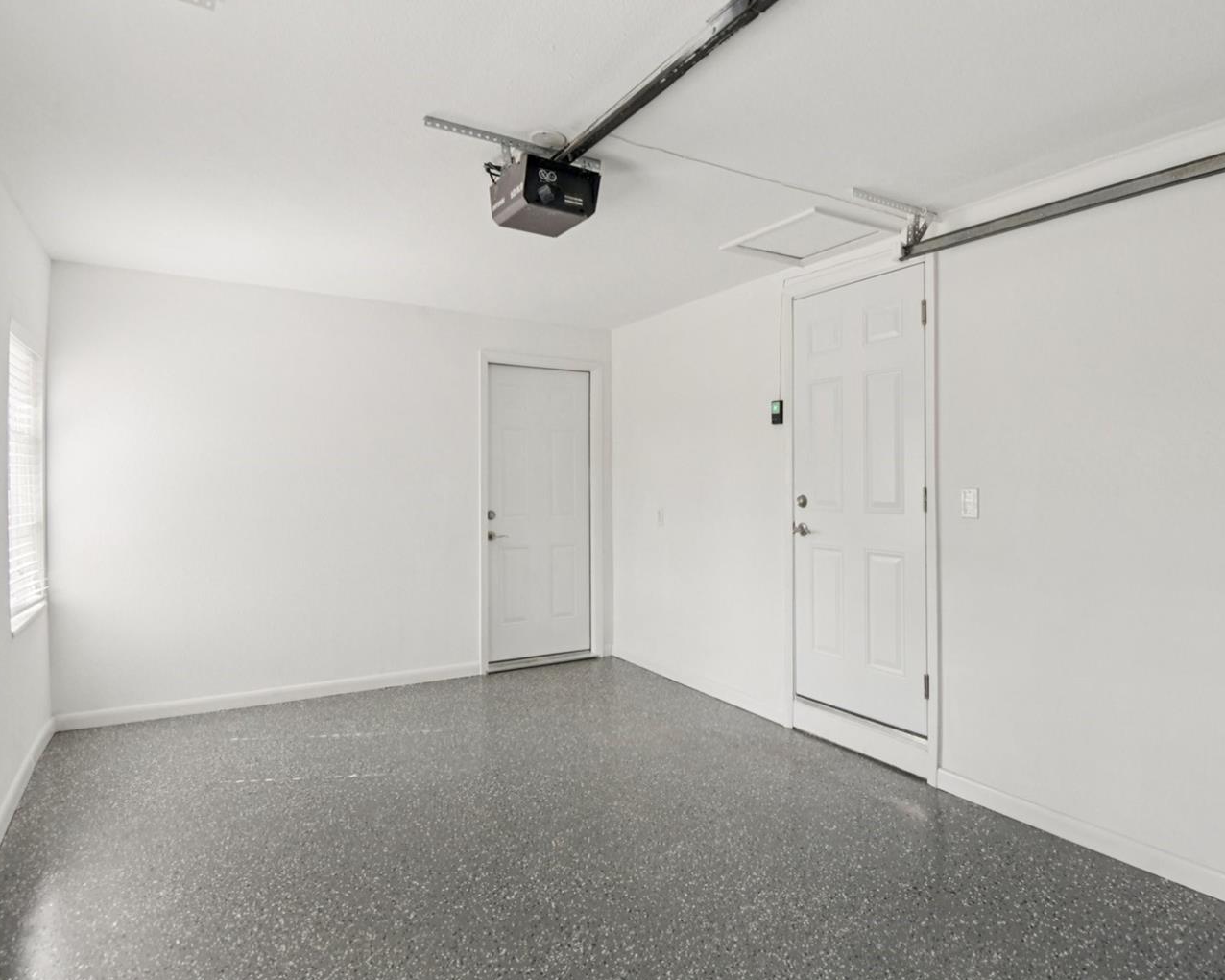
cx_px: 682
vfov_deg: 68.1
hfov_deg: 80.1
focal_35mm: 20
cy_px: 473
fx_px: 725
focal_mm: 17
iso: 400
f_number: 8
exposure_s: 1/80
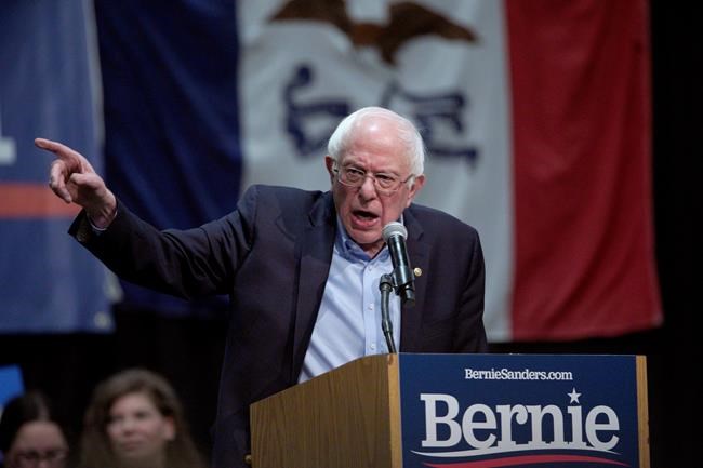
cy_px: 234
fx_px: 9761
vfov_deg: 2.7
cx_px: 352
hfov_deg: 4.1
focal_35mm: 500
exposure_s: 1/400
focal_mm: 500
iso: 5000
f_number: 4
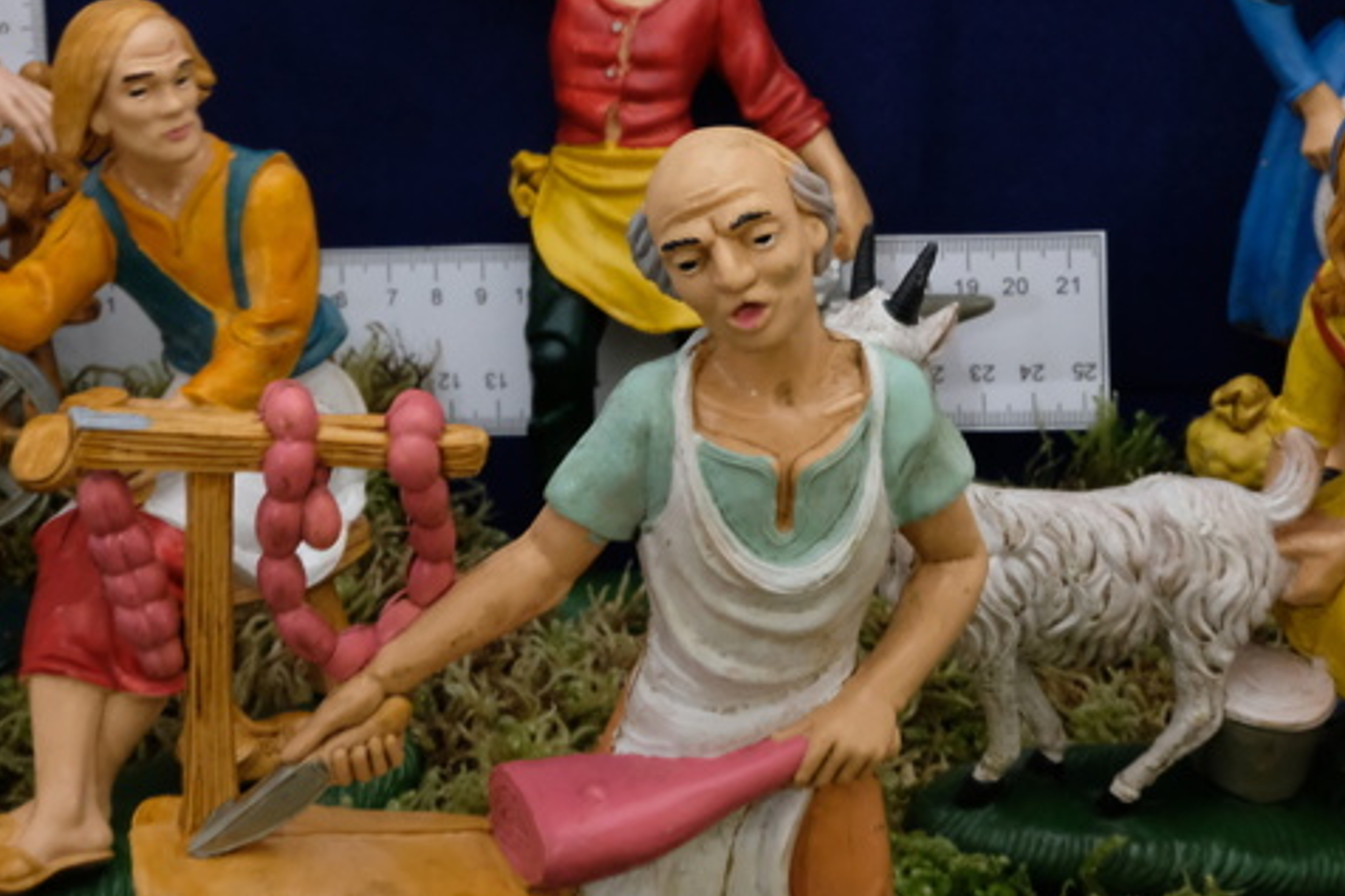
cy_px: 154
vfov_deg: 17.1
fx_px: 2950
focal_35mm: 79
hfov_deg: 25.6
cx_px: 523
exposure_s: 1/4
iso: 4000
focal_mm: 31.5
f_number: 22
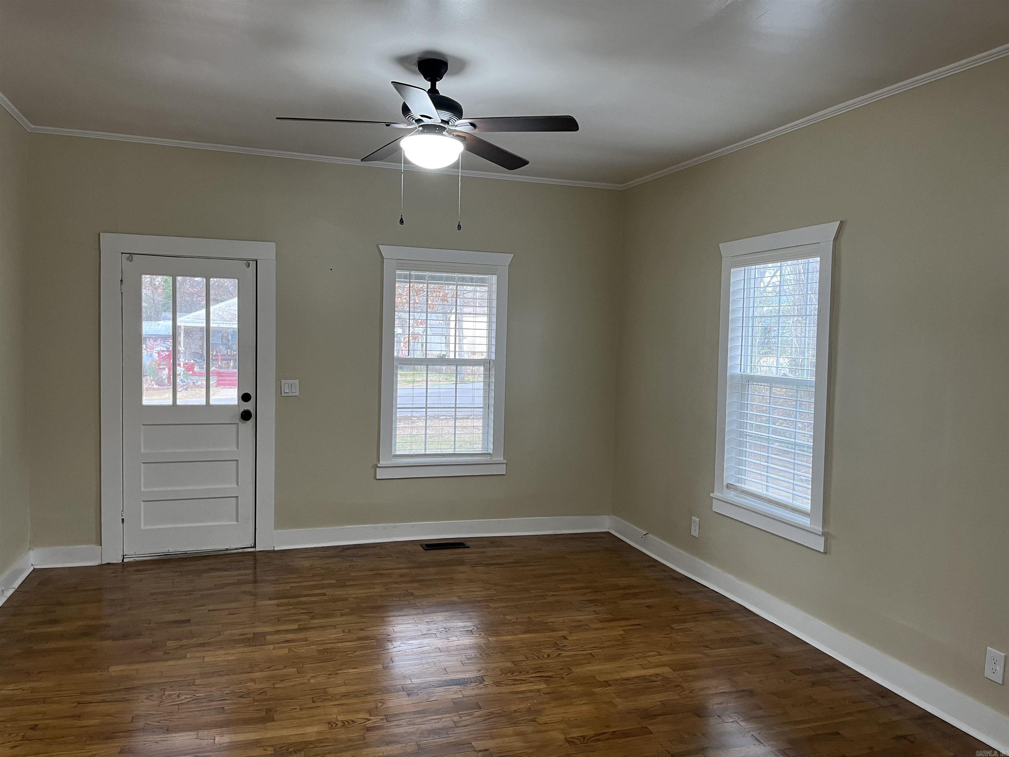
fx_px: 758
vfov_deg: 53.1
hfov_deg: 67.3
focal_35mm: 26
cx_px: 504
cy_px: 378
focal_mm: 5.1
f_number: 1.6
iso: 125
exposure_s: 1/60
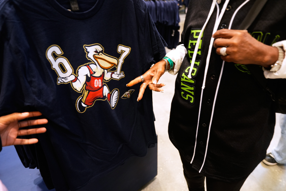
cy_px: 96
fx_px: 191
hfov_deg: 73.7
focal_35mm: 24
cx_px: 143
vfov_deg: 53.1
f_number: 2.8
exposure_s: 1/80
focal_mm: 24
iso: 1600
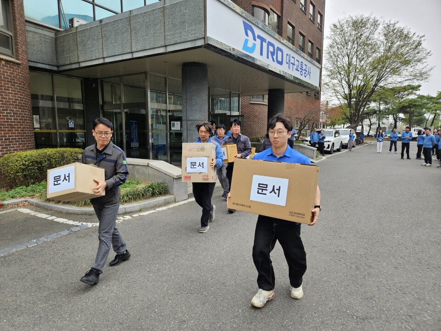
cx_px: 220
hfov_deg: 73.9
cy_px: 166
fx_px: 293
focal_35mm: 23
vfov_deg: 58.9
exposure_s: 1/370
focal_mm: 5.4
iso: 25
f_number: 1.8
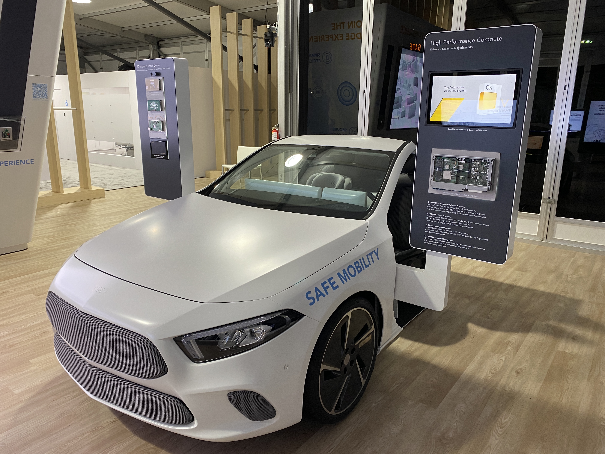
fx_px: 454
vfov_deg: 53.1
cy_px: 227
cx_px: 302
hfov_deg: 67.3
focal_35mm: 26
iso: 80
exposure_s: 1/60
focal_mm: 4.25
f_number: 1.8
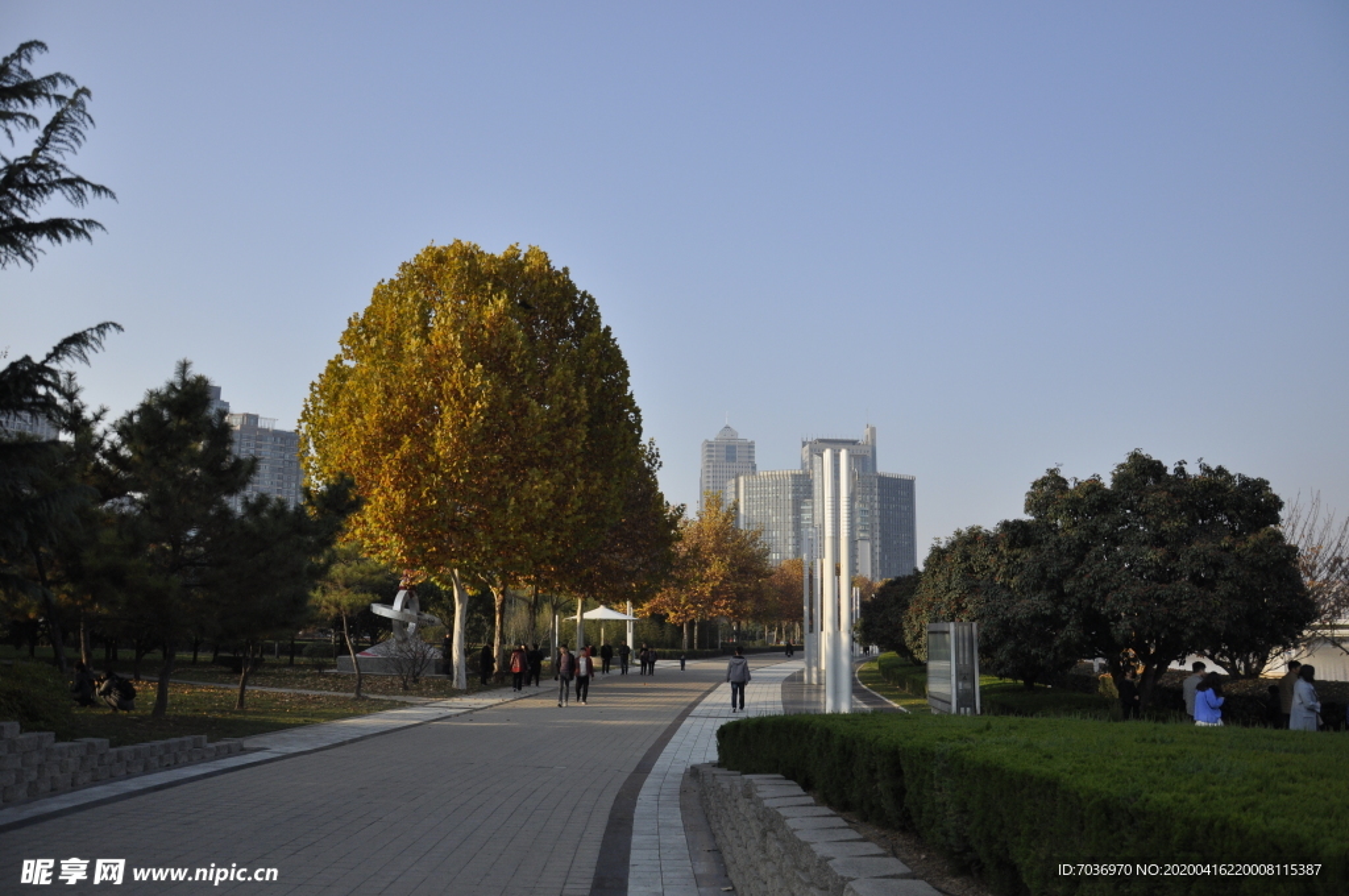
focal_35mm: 27
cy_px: 448
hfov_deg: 67.4
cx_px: 674
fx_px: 1010
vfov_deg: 47.8
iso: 400
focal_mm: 18
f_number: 5
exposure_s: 1/2500
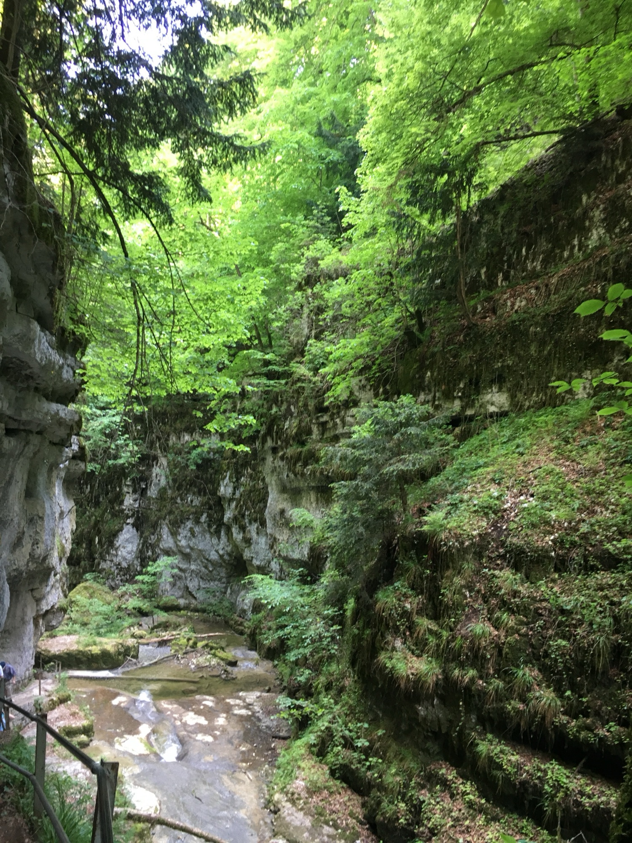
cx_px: 316
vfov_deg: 61.7
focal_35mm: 29
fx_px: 706
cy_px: 422
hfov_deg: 48.2
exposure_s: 1/33
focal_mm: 4.15
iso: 100
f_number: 2.2
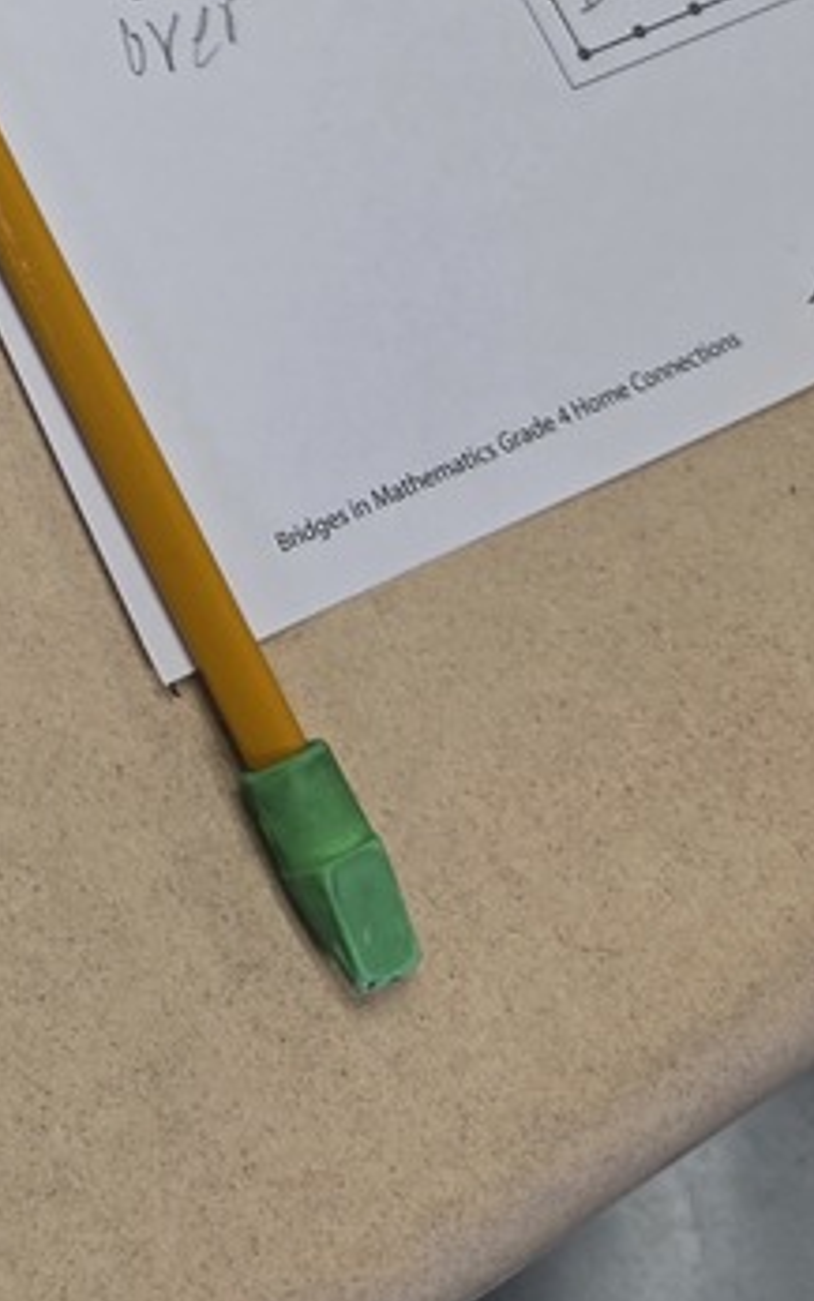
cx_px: -495
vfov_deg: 25.3
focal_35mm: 72
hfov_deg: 16.2
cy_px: -307
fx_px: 2555
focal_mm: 5.4
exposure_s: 1/120
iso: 100
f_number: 1.8
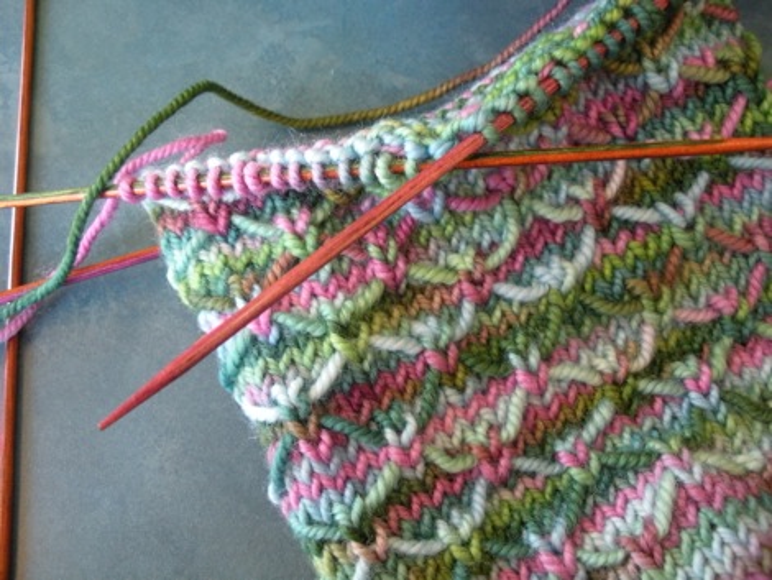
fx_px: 803
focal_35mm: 36
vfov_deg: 39.7
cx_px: 386
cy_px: 290
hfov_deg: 51.3
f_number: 3.5
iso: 400
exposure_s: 1/30.2
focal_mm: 6.3
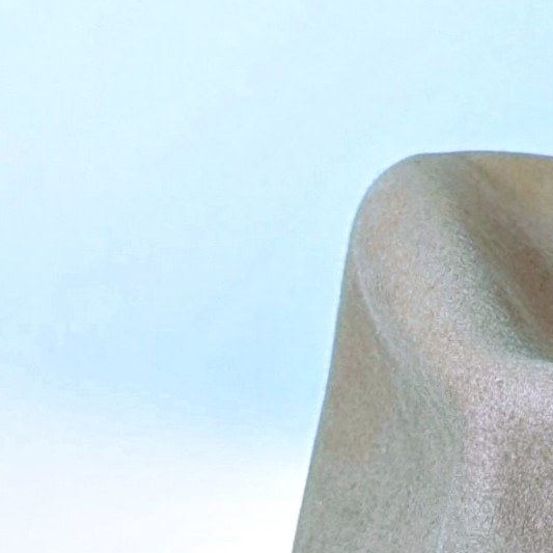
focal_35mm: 93
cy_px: 877
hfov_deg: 17.6
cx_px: 703
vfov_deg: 16.6
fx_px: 1681
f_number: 1.68
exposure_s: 1/23.8
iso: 55
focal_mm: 6.9
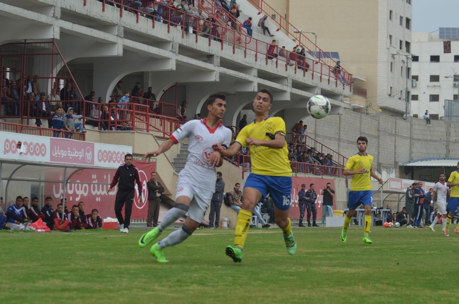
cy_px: 152
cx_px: 230
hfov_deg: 19.5
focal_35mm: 105
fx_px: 1336
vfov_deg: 13.0
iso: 250
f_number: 6.3
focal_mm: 70
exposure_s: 1/640
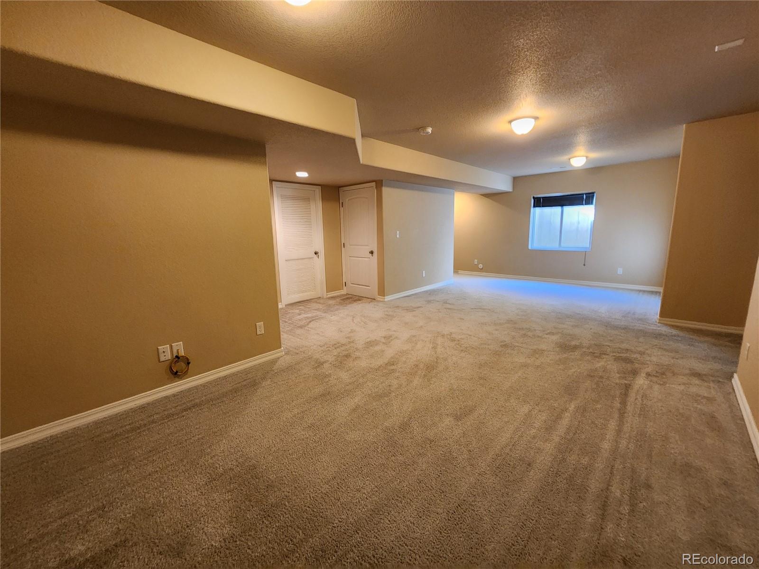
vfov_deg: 89.9
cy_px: 284
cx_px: 380
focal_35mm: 13
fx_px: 285
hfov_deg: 106.2
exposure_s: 1/30
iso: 320
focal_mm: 2.2
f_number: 2.2
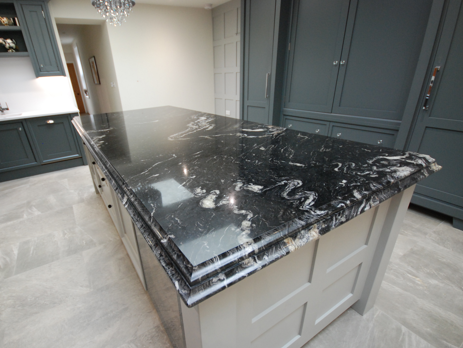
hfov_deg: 90.6
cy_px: 182
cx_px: 202
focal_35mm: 17
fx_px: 227
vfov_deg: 74.7
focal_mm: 10
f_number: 4
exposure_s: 1/40
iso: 800
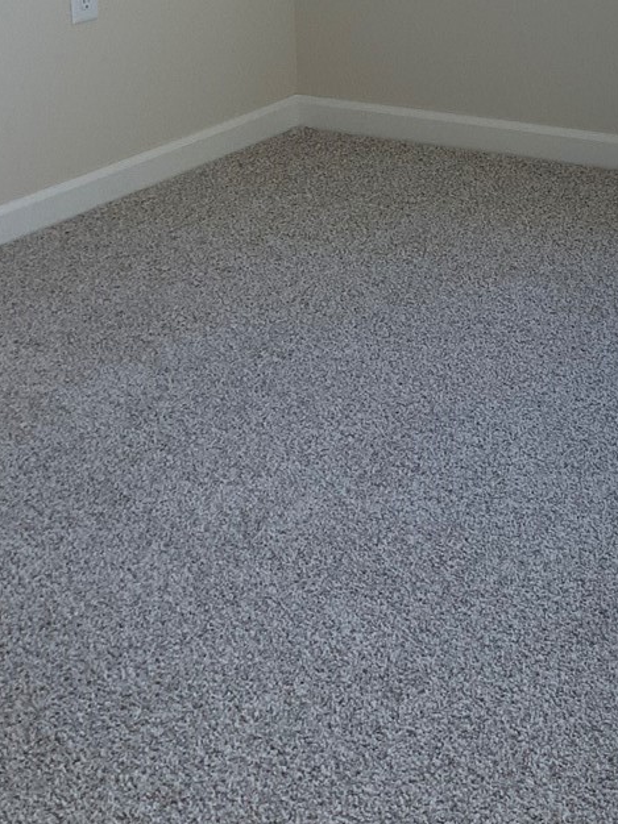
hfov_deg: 16.1
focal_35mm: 89
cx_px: 688
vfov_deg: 20.6
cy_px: -158
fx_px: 2120
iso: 16
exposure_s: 1/274
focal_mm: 3
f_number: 1.8
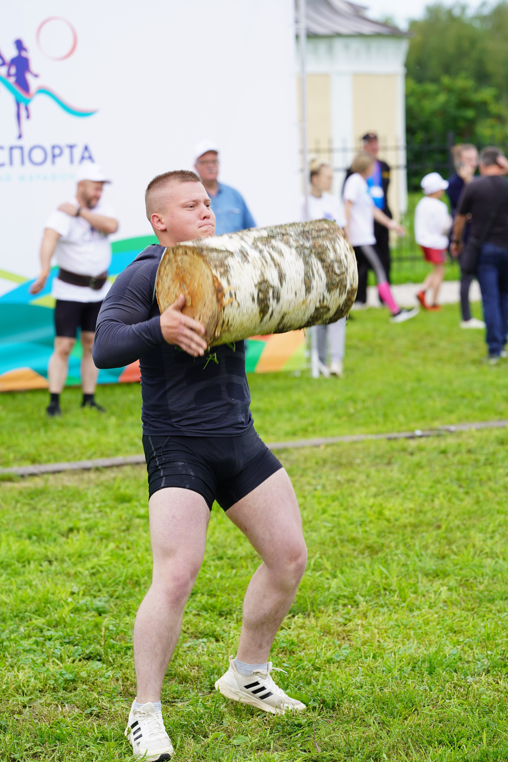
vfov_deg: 15.2
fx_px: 2857
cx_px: 254
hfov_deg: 10.2
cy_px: 381
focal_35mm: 135
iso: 100
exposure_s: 1/250
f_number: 5
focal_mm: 135
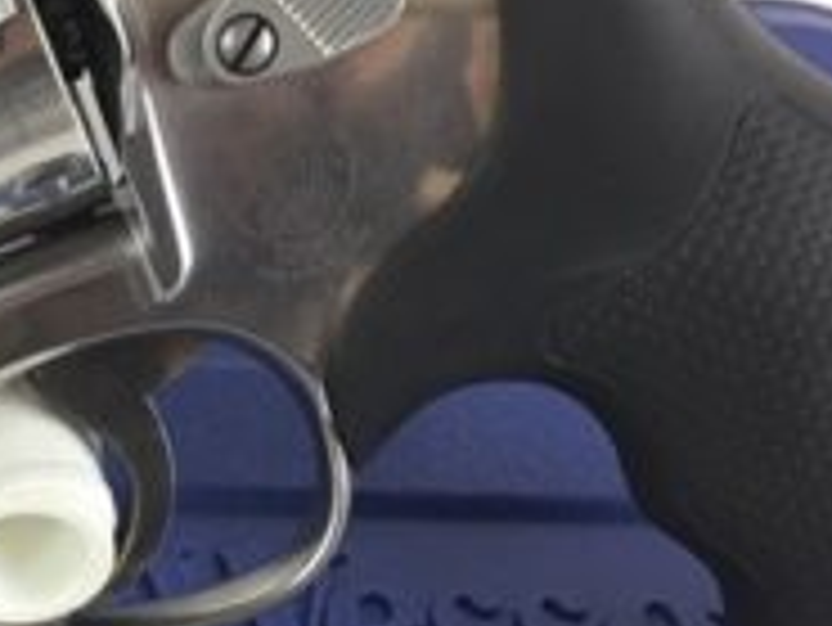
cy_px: 486
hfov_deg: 20.0
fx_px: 2261
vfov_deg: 15.7
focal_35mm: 94
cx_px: -49
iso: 50
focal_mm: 4.15
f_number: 2.2
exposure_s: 1/30
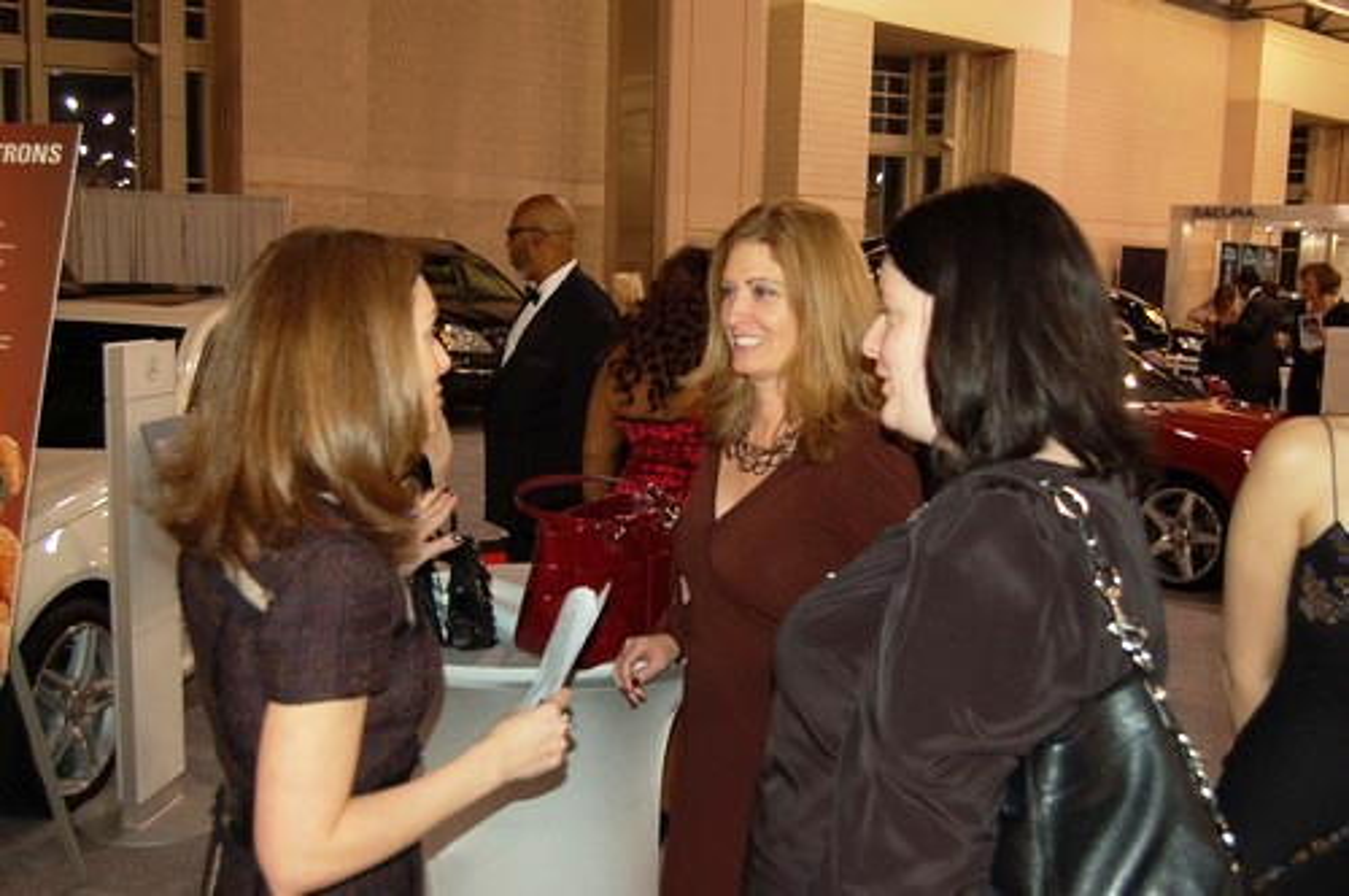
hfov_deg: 53.2
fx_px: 1347
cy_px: 448
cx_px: 674
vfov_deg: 36.8
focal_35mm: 36
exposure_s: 1/60
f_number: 4
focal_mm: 24
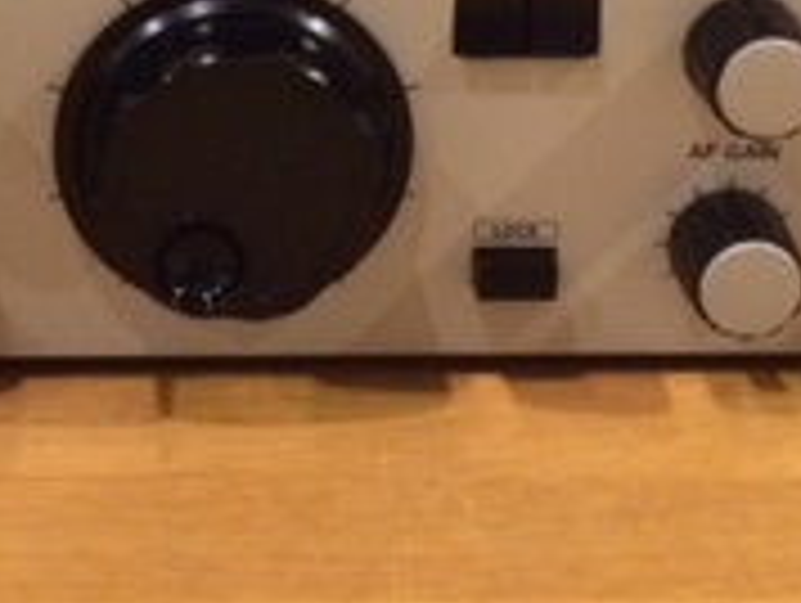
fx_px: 2410
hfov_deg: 18.8
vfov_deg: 14.1
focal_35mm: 104
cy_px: 32
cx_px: 243
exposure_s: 1/17
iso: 400
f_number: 2.2
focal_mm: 4.15
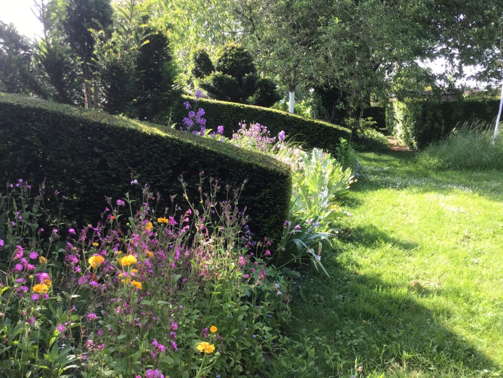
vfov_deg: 45.4
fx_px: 450
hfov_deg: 58.4
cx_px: 252
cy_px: 189
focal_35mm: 31
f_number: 2.4
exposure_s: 1/122
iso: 25
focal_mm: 3.3
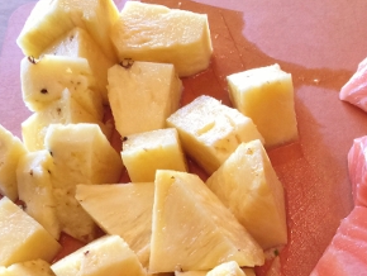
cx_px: 375
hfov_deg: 28.2
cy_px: 273
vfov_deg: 22.1
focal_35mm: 64
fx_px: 679
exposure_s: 1/30
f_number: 2.2
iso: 40
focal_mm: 4.15
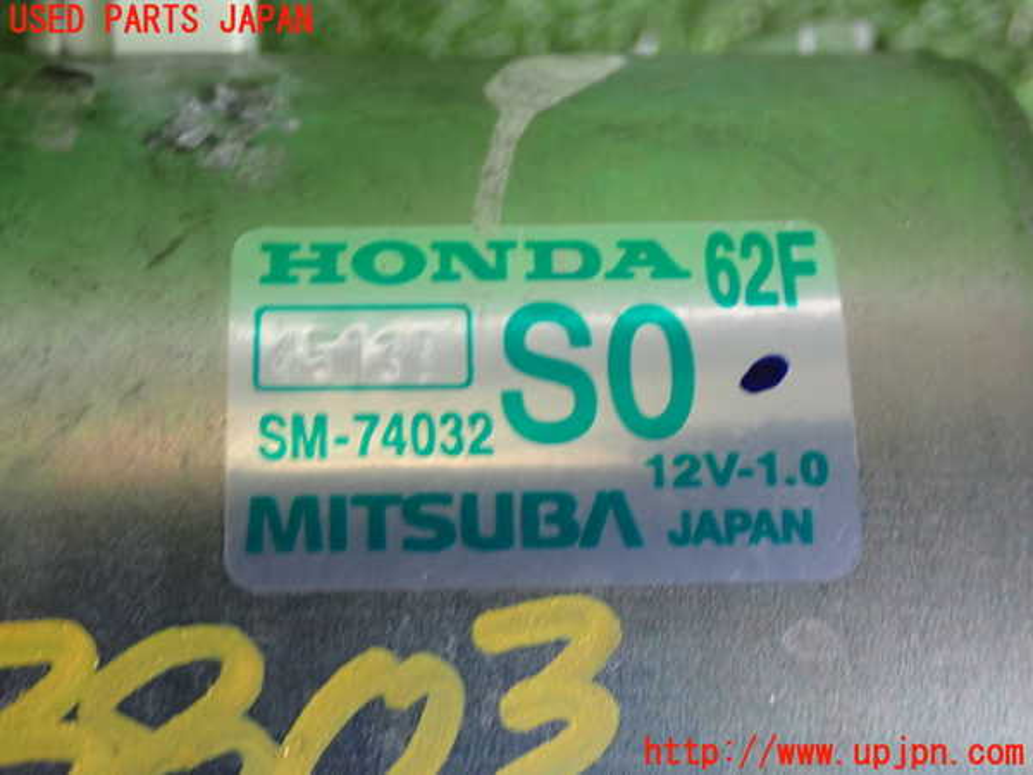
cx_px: 516
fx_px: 1731
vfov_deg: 25.2
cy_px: 388
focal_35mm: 58
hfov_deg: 33.2
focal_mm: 10.35
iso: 500
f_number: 3.5
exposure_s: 1/60
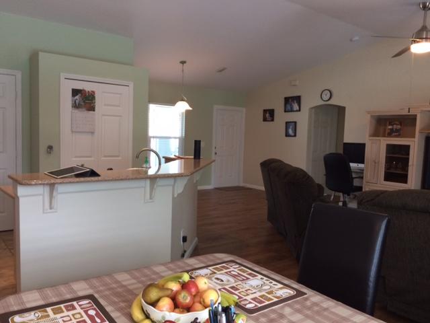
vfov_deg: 48.2
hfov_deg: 61.7
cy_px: 162
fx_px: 360
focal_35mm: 29
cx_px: 215
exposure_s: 1/30
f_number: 2.2
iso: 50
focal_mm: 4.15
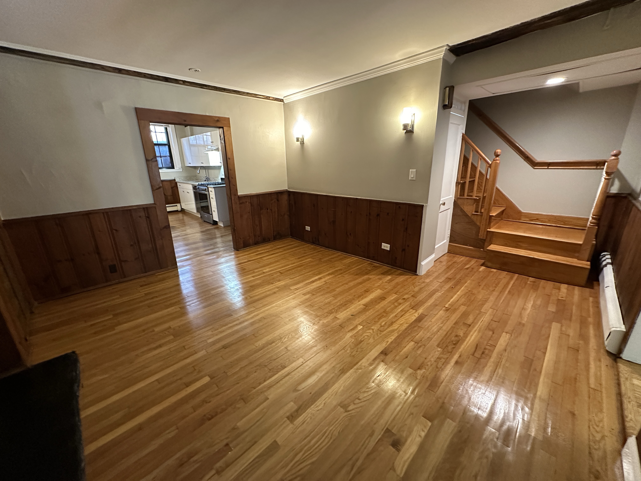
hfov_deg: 102.1
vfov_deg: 85.7
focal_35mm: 14
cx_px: 320
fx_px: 259
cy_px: 240
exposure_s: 1/60
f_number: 2.2
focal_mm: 2.22
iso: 640
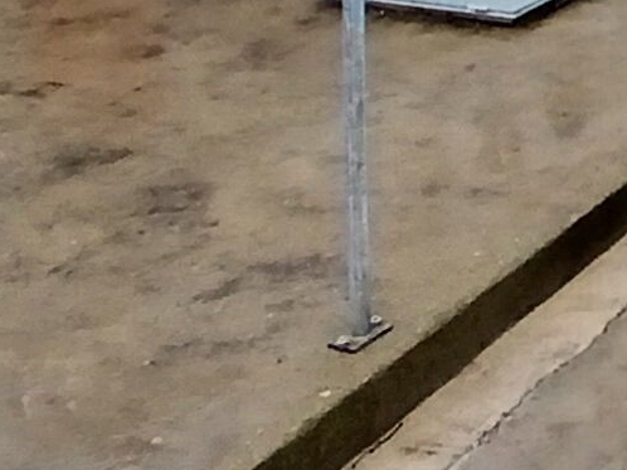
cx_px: 1293
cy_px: -423
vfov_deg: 14.4
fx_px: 1593
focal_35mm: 88
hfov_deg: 16.4
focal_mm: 1.4
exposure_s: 1/545
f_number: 2.2
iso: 50
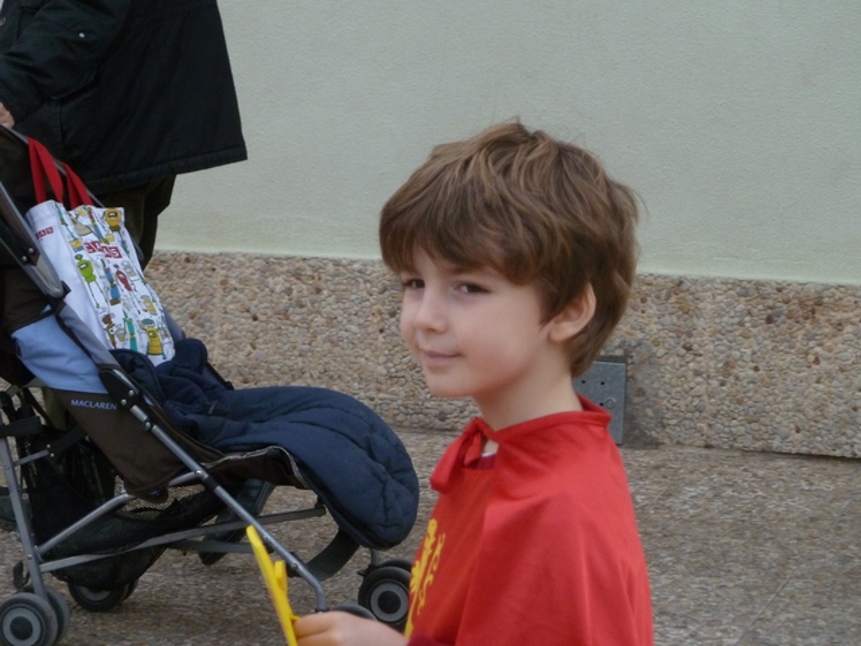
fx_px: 3408
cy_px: 323
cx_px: 430
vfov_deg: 10.8
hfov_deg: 14.4
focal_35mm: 137
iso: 320
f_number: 4.5
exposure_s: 1/320
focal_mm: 22.5
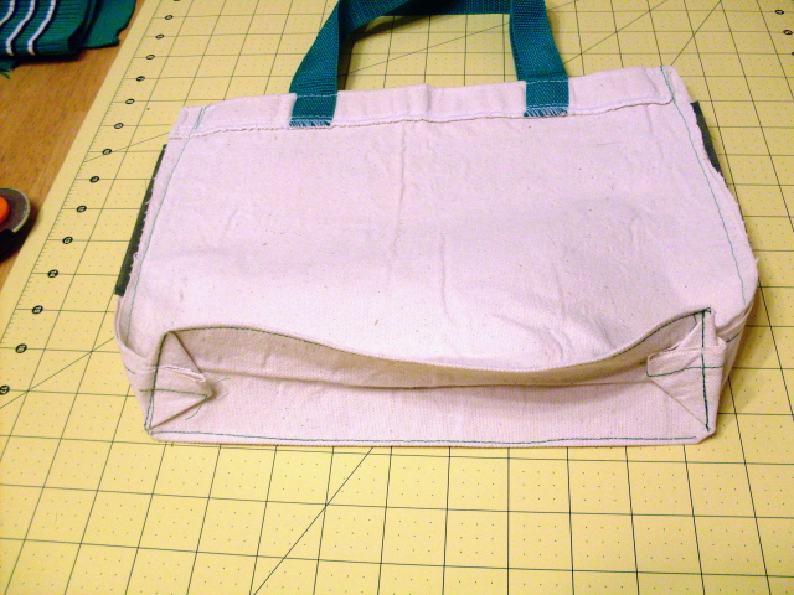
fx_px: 872
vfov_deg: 37.7
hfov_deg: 49.0
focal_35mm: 38
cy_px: 298
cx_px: 397
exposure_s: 1/45
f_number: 2.8
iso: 100
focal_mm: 6.3
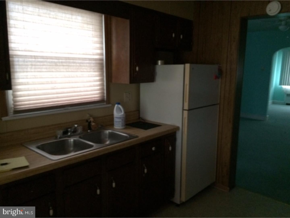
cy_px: 109
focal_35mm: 29
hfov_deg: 61.7
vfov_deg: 48.2
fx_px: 243
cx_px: 145
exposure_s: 1/15
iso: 320
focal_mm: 4.15
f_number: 2.2
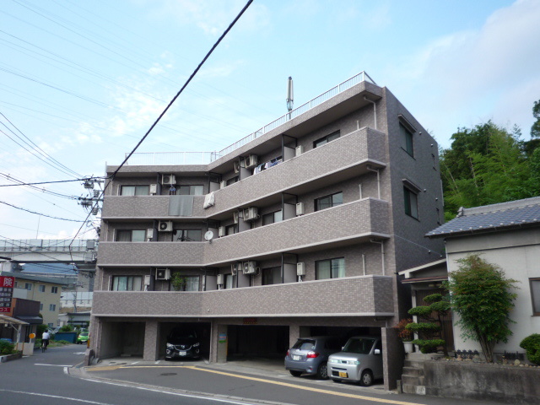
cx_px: 270
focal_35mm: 29
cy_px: 202
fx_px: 452
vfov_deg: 48.2
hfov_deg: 61.7
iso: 100
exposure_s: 1/320
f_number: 2.8
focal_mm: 4.4
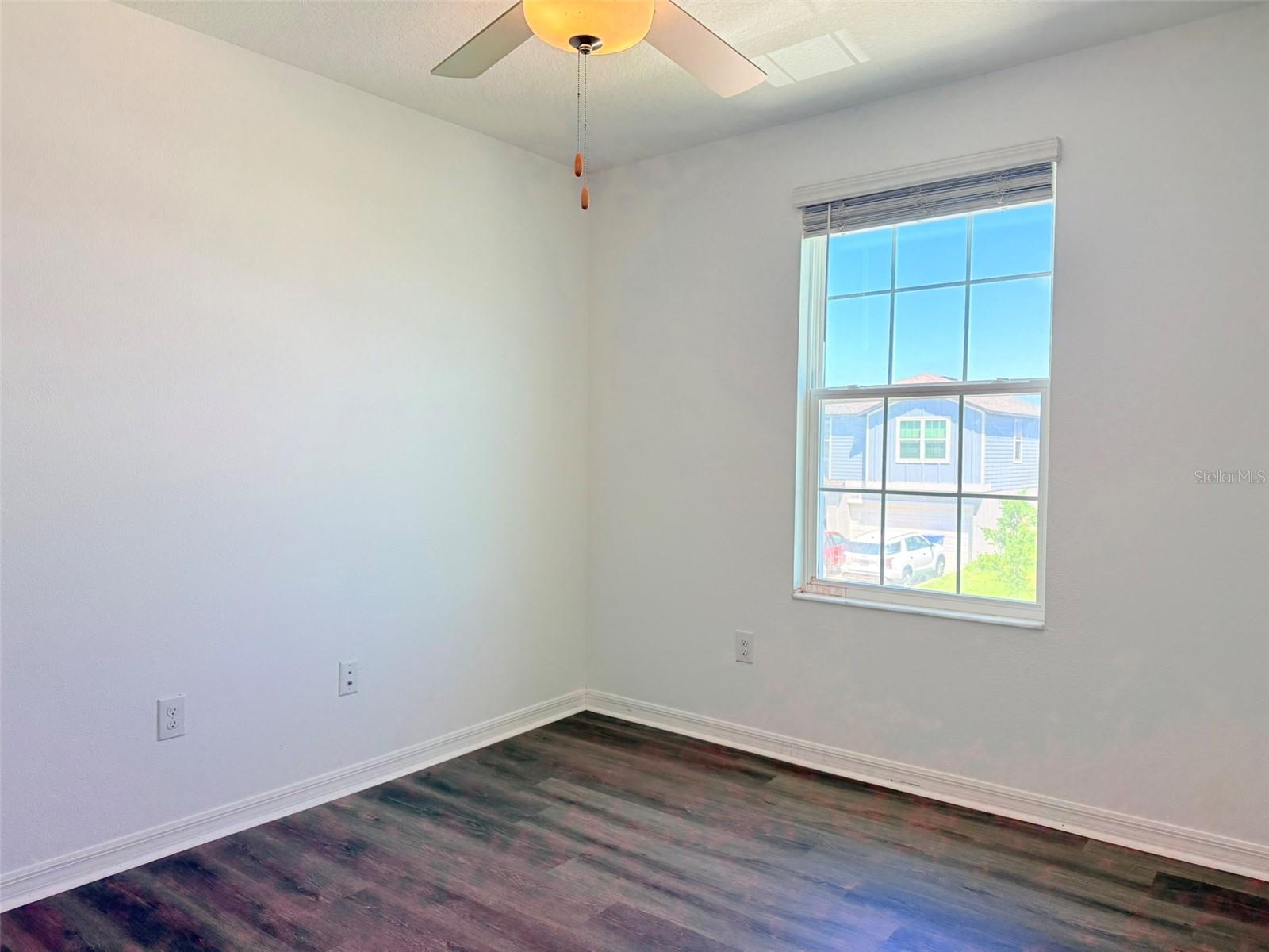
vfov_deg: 56.8
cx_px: 634
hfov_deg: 71.6
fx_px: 880
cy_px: 476
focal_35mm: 24
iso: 100
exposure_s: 1/240
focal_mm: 6.76
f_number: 1.78
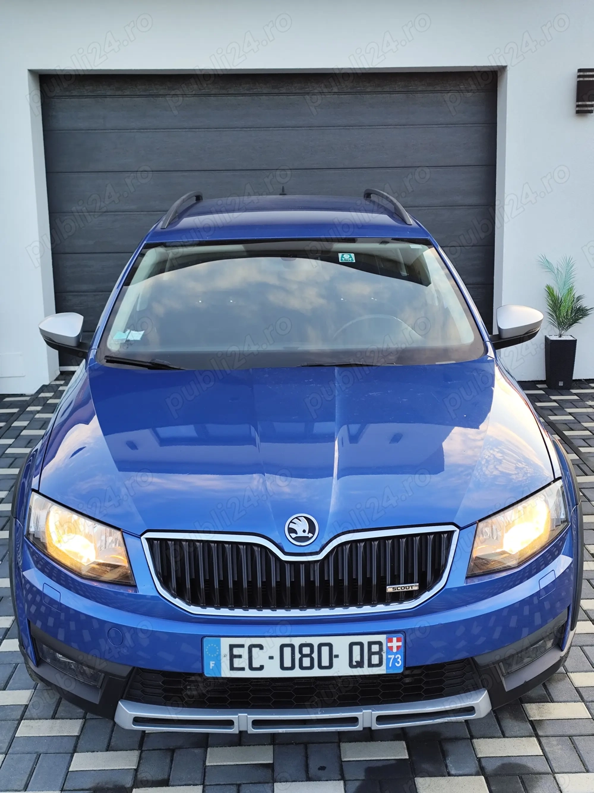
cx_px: 297
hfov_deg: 31.5
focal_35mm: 46
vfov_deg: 41.2
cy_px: 396
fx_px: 1053
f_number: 1.65
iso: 50
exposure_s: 1/100
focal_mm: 6.19
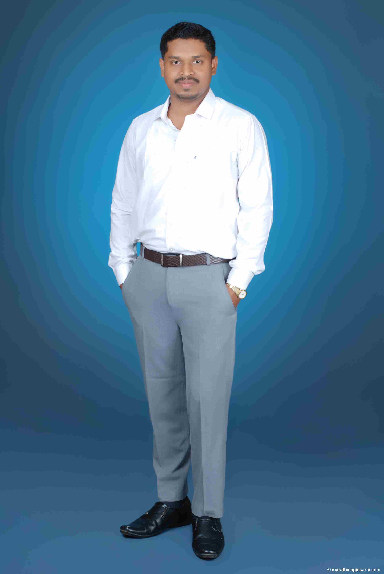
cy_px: 287
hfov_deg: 18.2
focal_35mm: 75
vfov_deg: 27.0
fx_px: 1196
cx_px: 192
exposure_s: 1/125
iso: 125
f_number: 9
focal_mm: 50
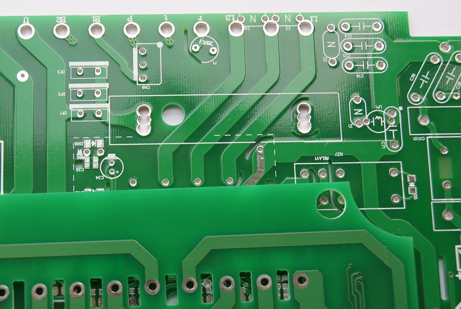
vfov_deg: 16.7
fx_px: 1051
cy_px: 178
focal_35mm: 82
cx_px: 175
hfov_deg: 24.7
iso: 125
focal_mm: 40
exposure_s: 1/60
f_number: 5
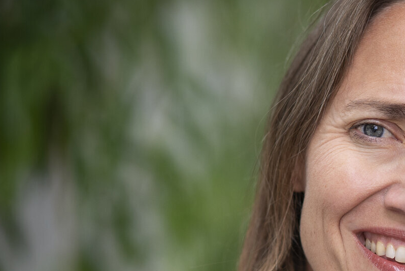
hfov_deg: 7.8
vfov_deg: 5.2
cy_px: 250
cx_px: 444
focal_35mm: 263
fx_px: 2960
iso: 640
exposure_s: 1/1600
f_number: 2.5
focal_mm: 105
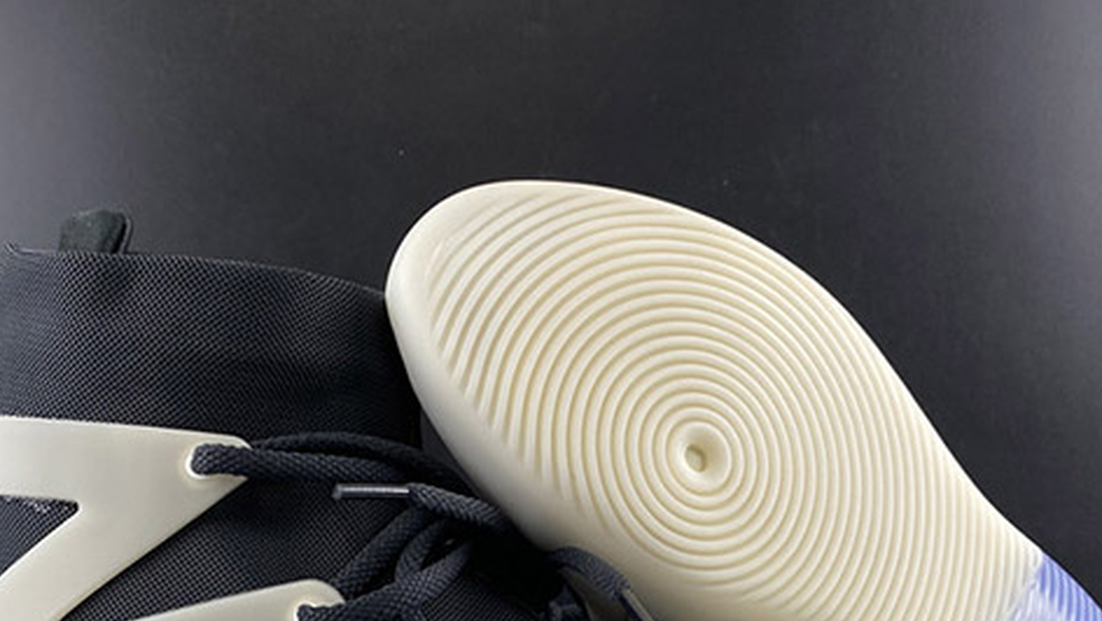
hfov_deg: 42.9
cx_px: 537
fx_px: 1403
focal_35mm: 48
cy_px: 658
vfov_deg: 23.6
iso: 64
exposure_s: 1/100
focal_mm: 4.25
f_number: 1.8
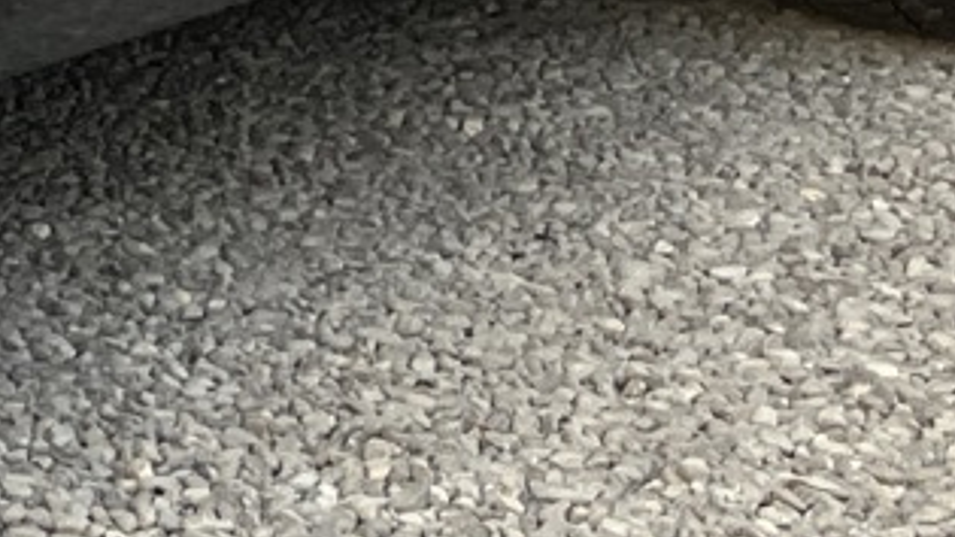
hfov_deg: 9.8
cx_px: -1558
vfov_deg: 6.4
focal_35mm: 186
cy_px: -504
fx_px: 4709
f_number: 1.8
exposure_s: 1/121
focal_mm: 3.99
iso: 64
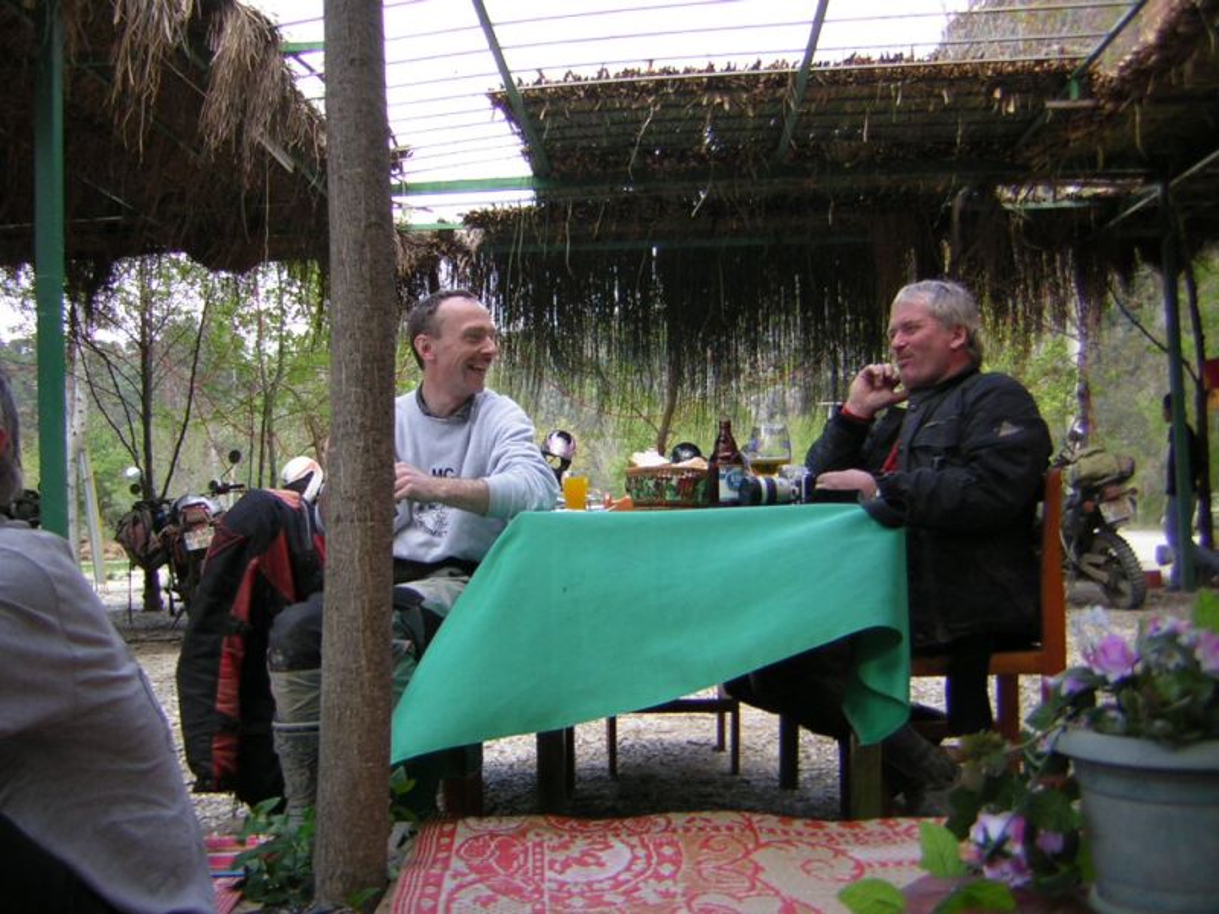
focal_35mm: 36
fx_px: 1268
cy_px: 457
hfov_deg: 51.4
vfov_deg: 39.7
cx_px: 610
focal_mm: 4.7
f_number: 2.6
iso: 50
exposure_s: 1/206
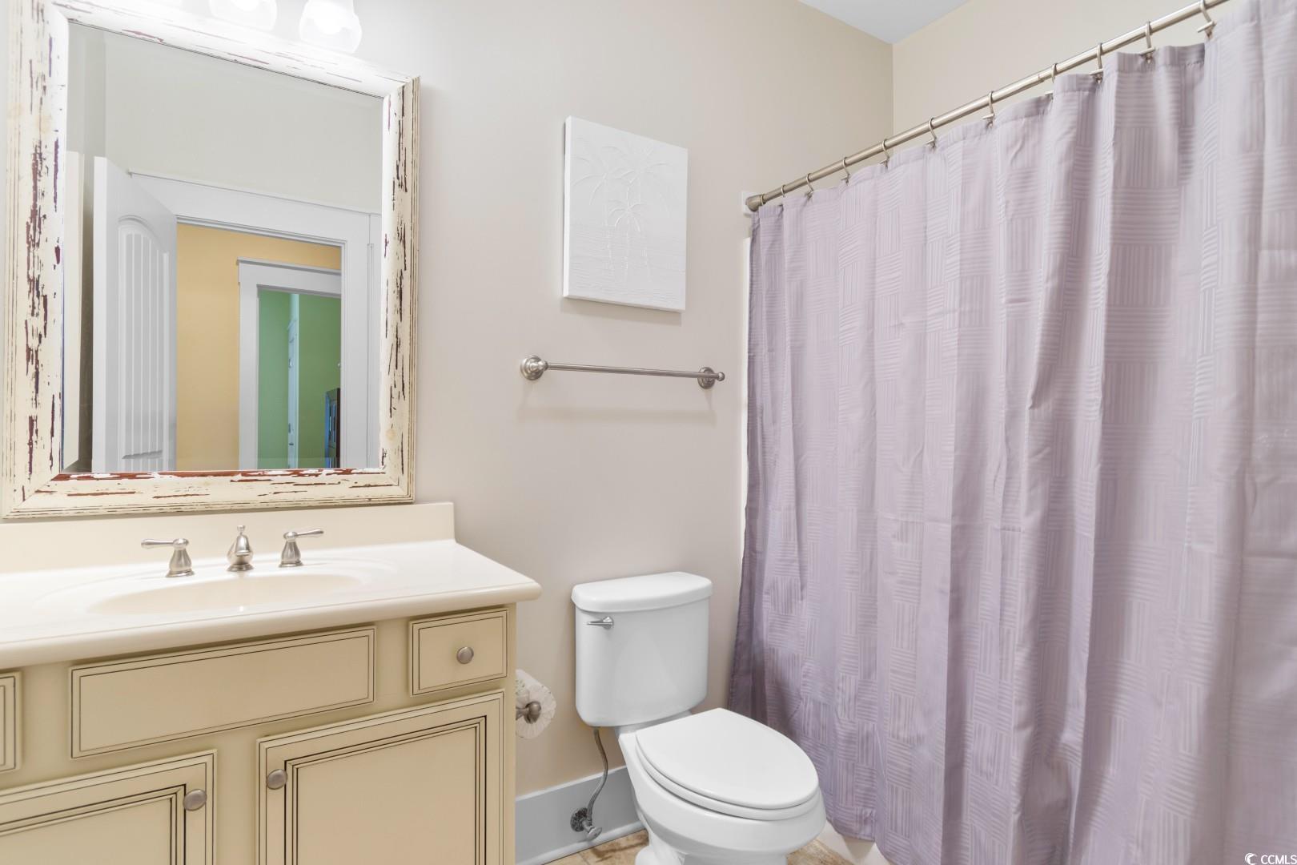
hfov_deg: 86.9
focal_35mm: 19
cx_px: 648
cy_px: 432
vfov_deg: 64.6
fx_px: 684
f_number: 4.8
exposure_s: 2.5
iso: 100
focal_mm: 13
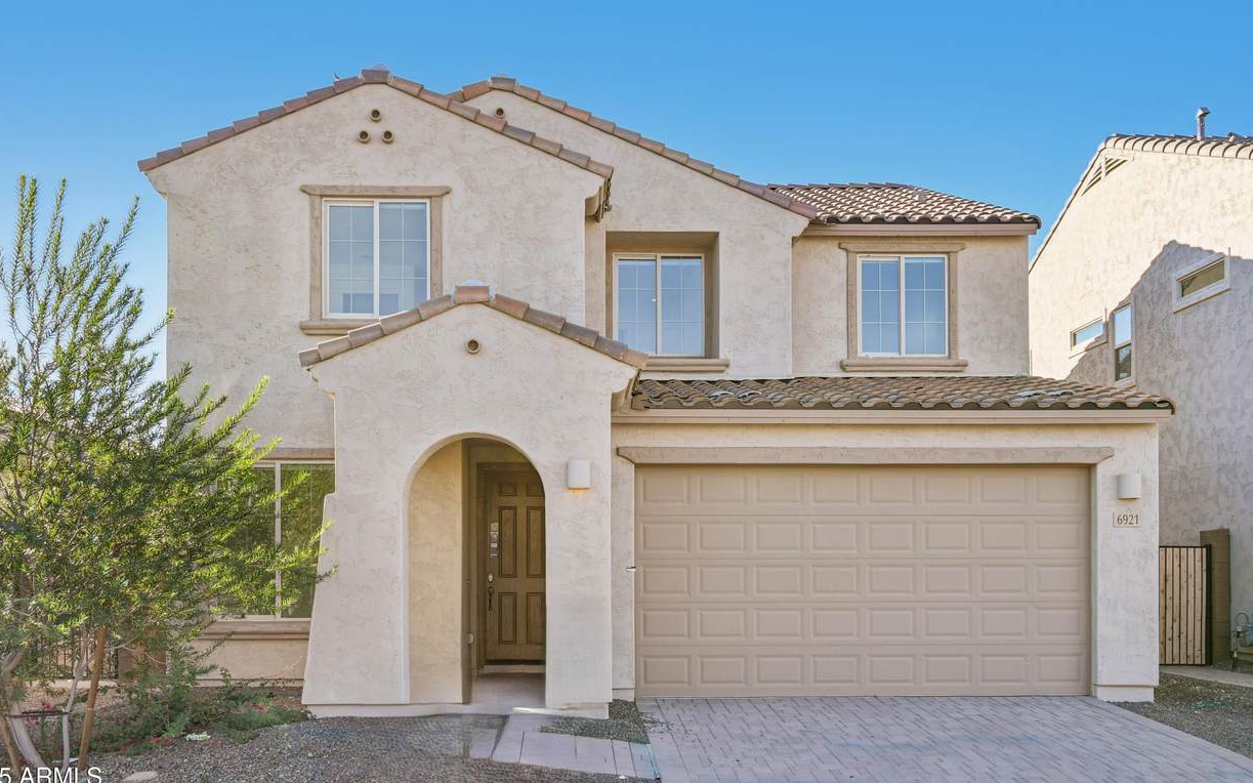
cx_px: 611
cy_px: 380
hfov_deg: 59.7
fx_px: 1093
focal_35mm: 32
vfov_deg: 39.4
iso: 100
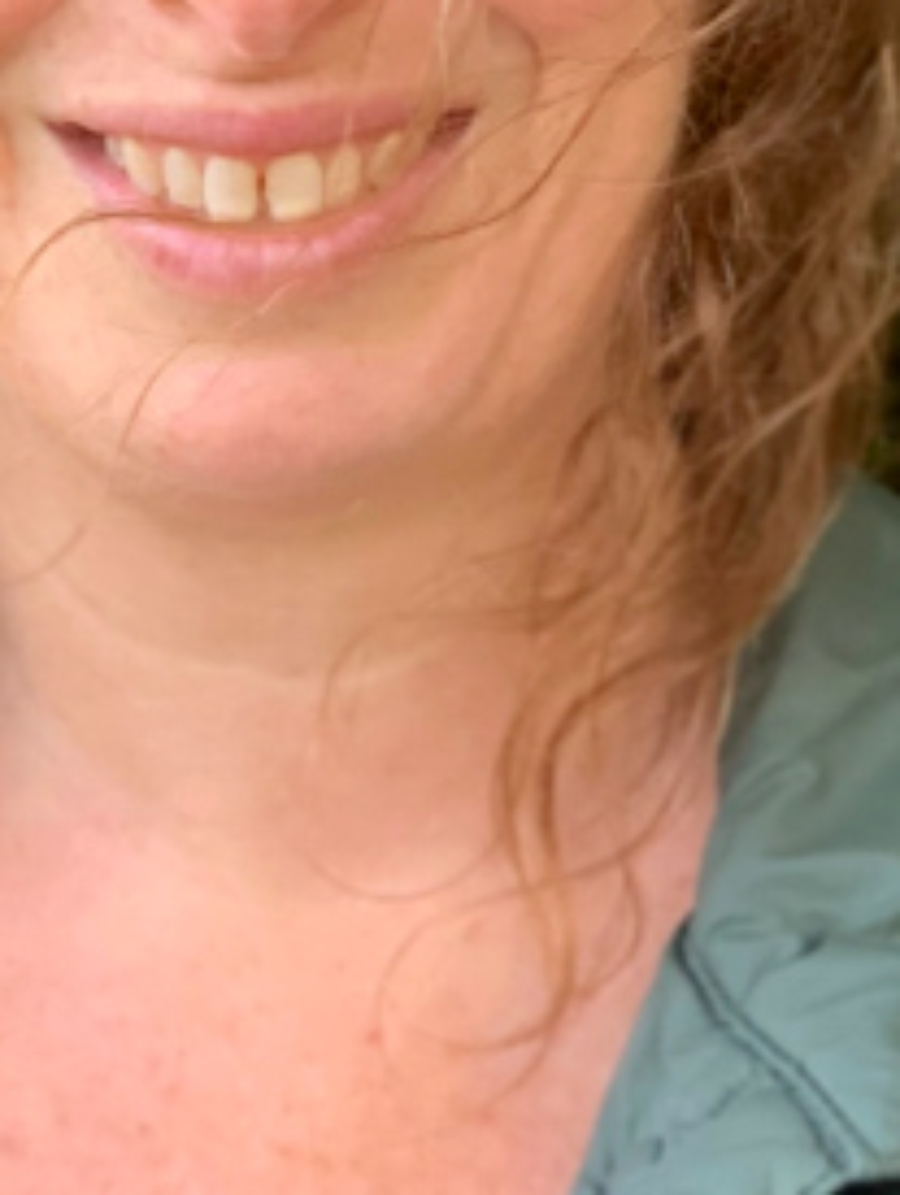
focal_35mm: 151
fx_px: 5222
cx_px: 326
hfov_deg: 9.8
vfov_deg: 13.0
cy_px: 361
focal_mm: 6
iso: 125
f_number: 2.4
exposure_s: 1/104
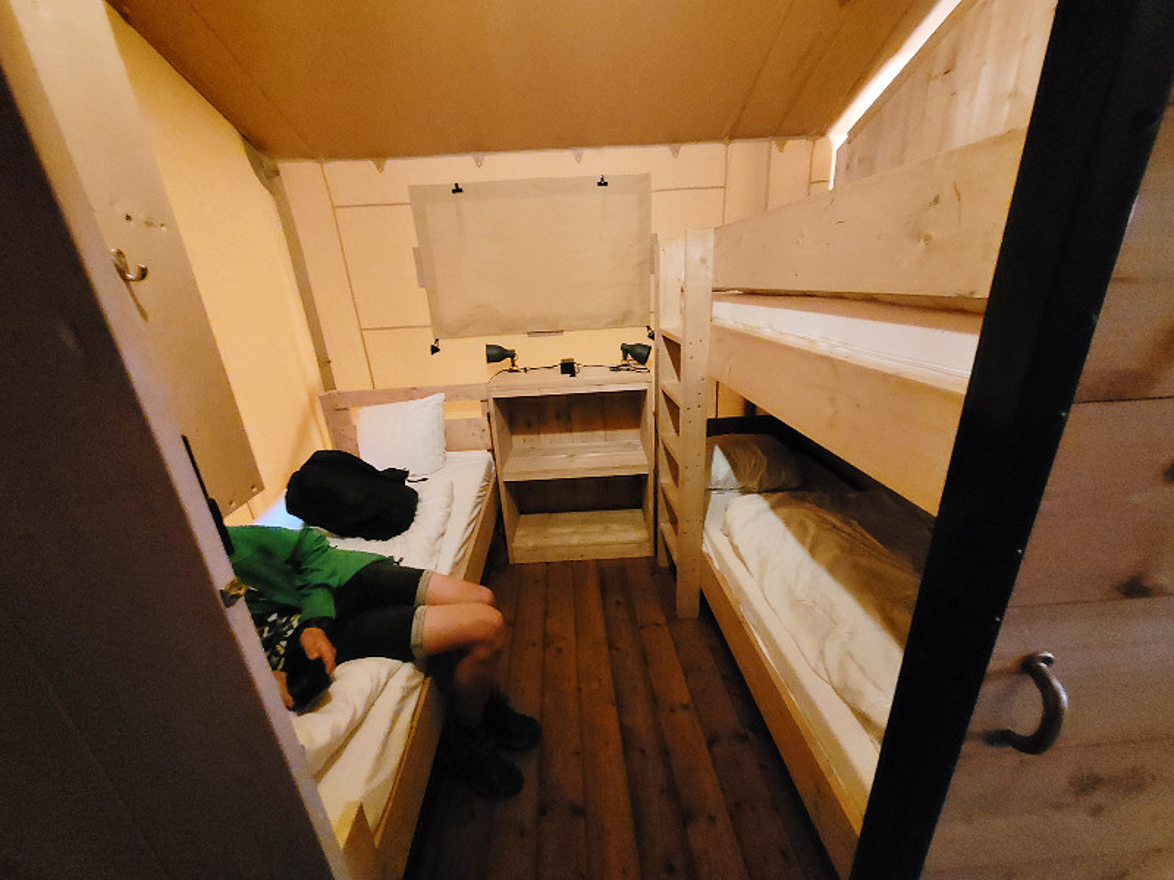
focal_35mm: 13
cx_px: 587
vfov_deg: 89.9
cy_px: 440
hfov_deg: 106.2
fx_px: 441
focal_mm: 1.74
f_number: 2.2
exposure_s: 1/25
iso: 1600
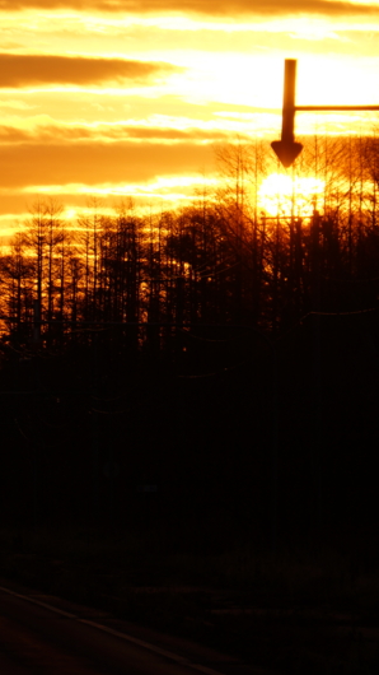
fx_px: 6612
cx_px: -41
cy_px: 337
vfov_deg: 5.8
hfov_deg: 3.3
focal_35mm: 370
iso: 100
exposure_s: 1/250
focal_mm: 156
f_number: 7.1
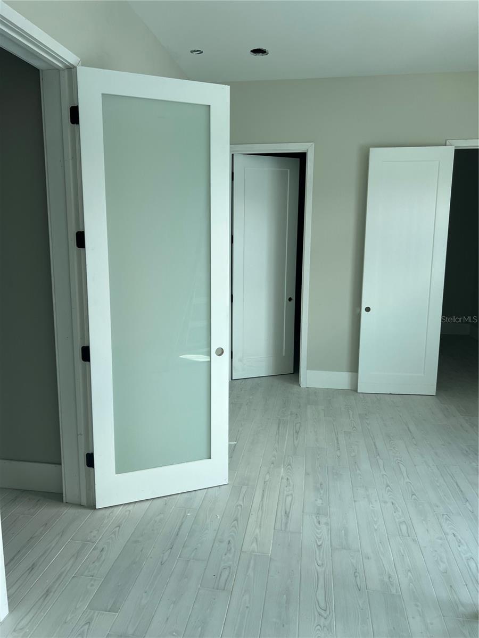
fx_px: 480
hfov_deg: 53.1
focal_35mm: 26
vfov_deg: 67.3
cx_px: 240
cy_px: 319
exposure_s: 1/122
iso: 32
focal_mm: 5.7
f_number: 1.5
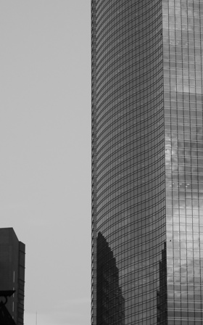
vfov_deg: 11.7
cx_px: 229
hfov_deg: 7.3
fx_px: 1577
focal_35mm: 178
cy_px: 89
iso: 400
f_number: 5
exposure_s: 1/800
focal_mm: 51
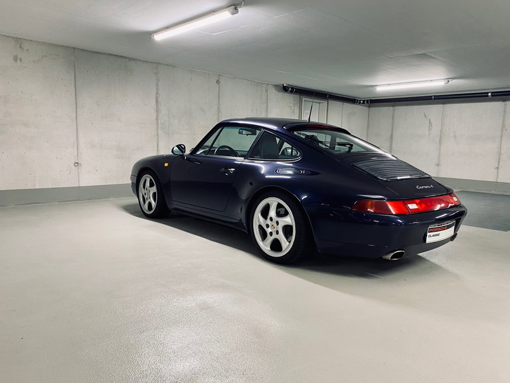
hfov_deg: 67.3
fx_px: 383
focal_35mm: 26
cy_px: 192
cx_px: 255
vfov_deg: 53.1
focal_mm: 4.25
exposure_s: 1/50
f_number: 1.8
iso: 125
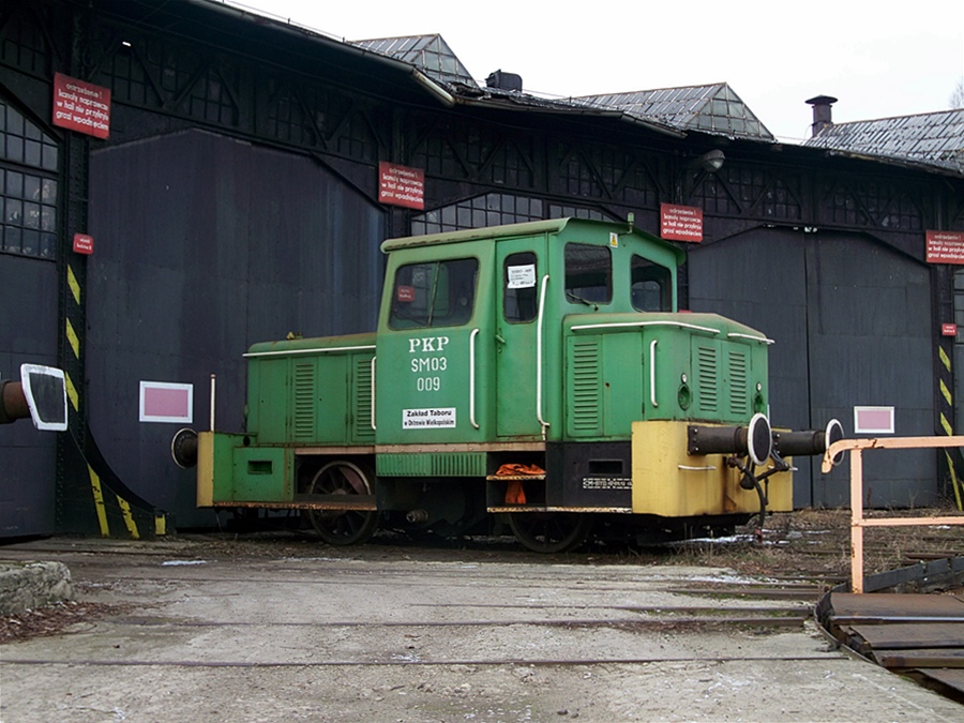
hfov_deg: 38.2
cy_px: 362
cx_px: 482
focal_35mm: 50
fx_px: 1392
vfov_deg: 29.1
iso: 100
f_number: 3.8
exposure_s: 1/125
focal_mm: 8.8
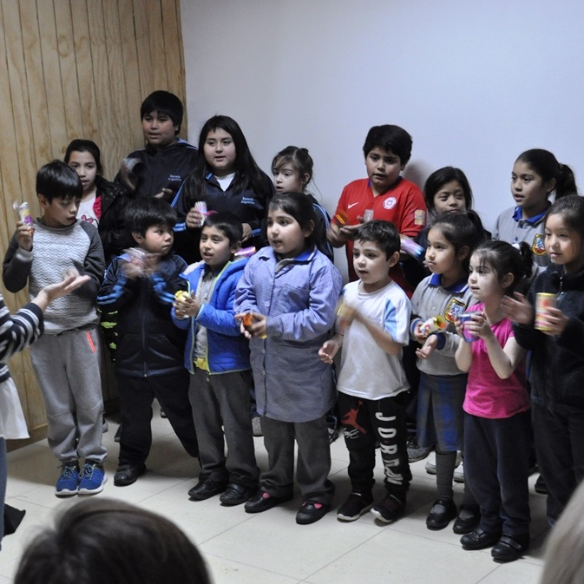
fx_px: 1183
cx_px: 324
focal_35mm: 62
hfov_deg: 27.7
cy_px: 290
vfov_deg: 27.7
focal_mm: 32
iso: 1400
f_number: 4.8
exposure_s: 1/30
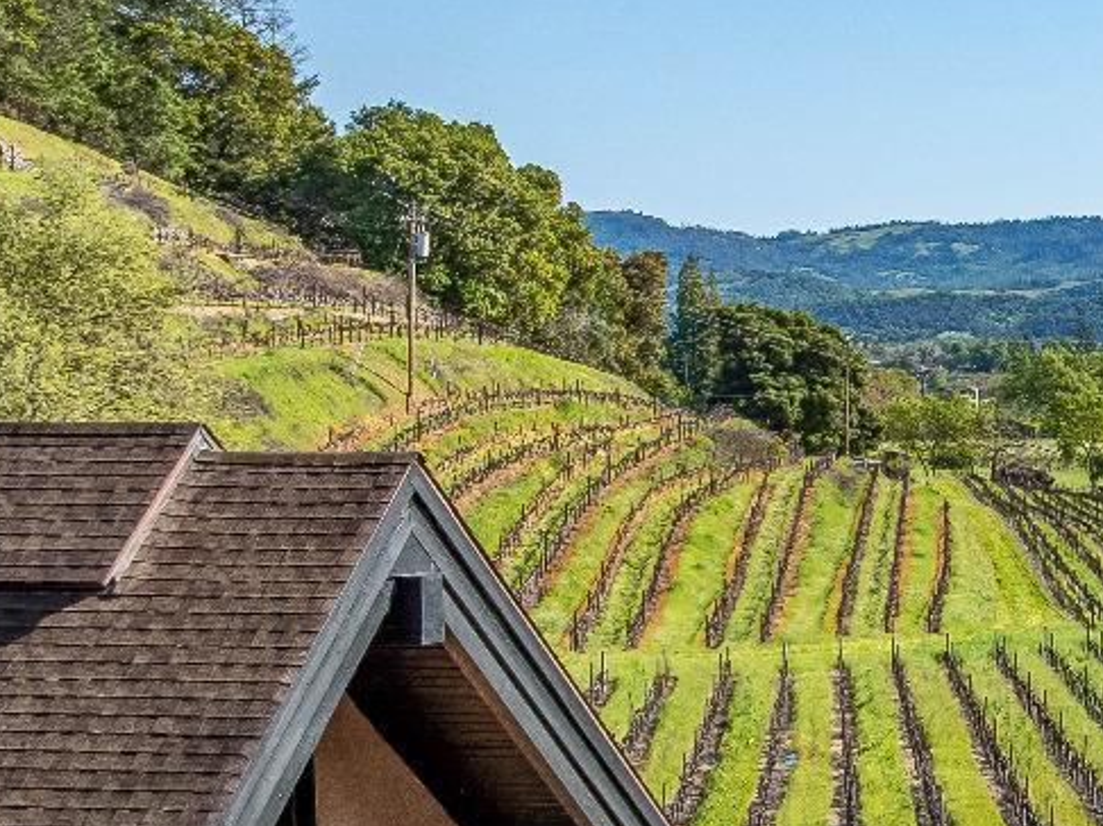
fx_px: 2357
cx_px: 1527
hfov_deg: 22.7
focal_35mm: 74
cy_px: 528
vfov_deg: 19.8
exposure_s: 1/400
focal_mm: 12.29
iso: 100
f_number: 5.6
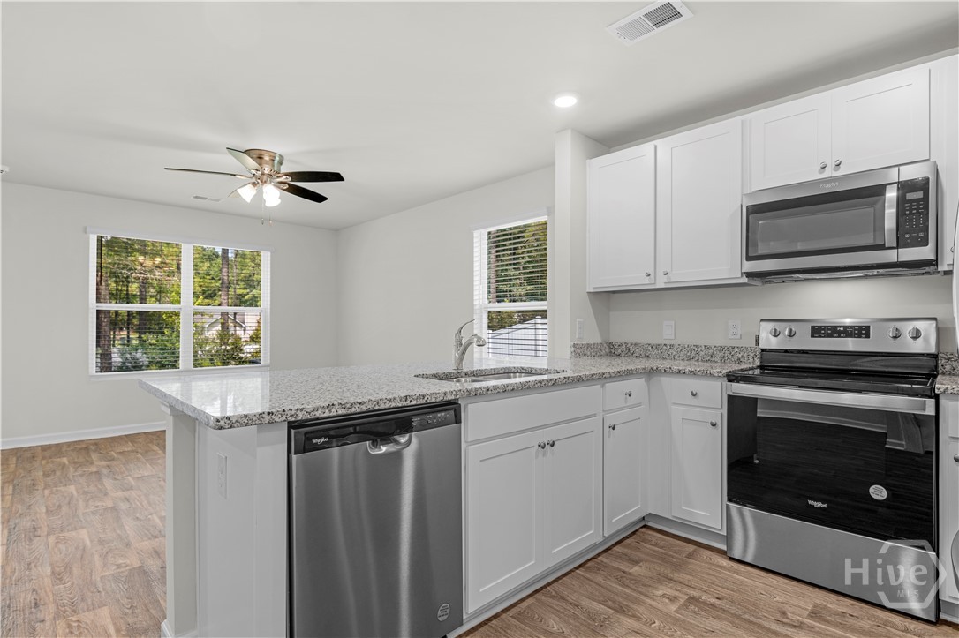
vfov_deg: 72.0
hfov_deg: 95.0
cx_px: 480
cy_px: 319
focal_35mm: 16
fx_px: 439
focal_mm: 11
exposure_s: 1/5
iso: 100
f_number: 7.1
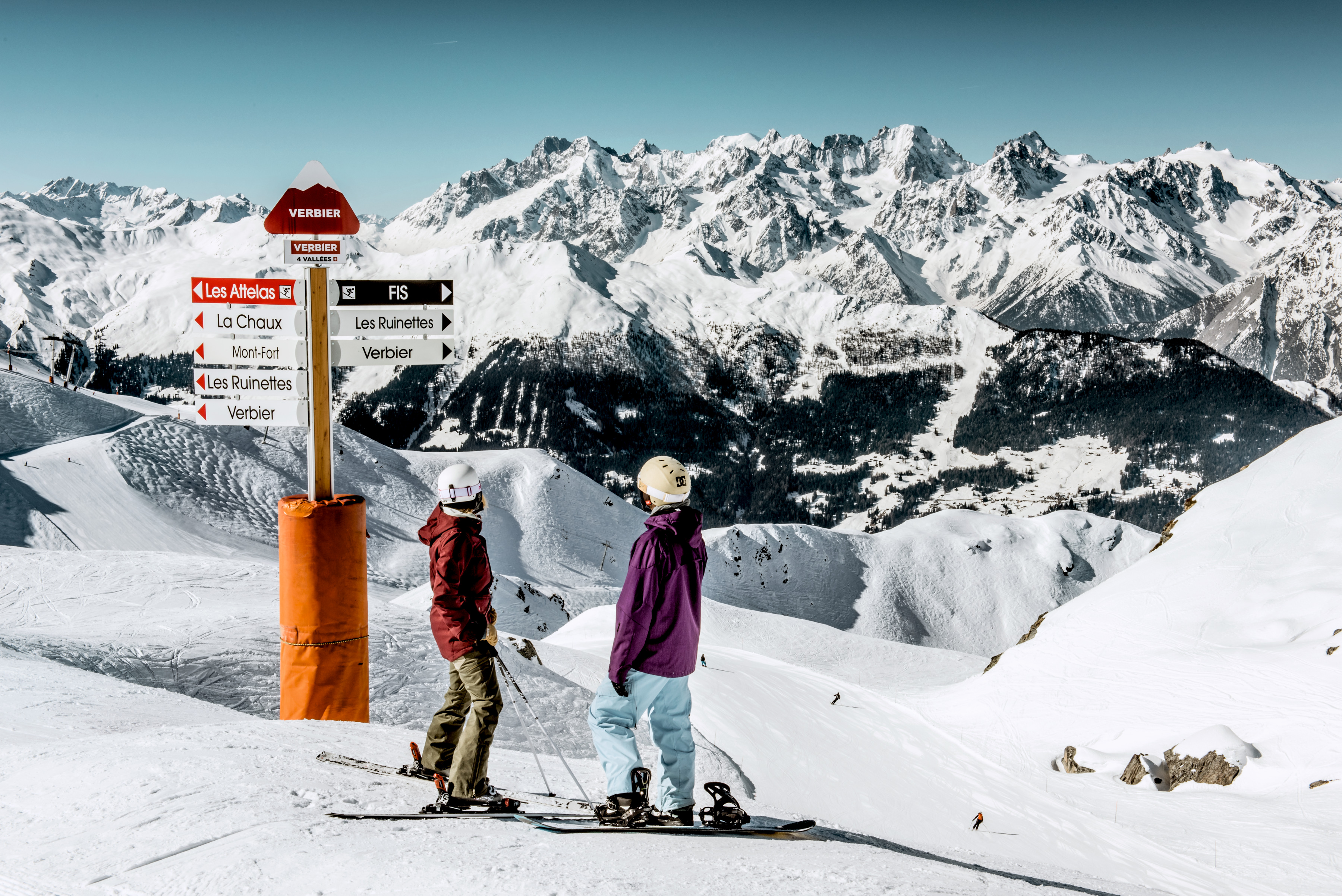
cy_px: 448
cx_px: 671
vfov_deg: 28.1
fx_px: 1790
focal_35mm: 48
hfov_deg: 41.1
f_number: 22
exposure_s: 1/125
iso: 140
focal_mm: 48
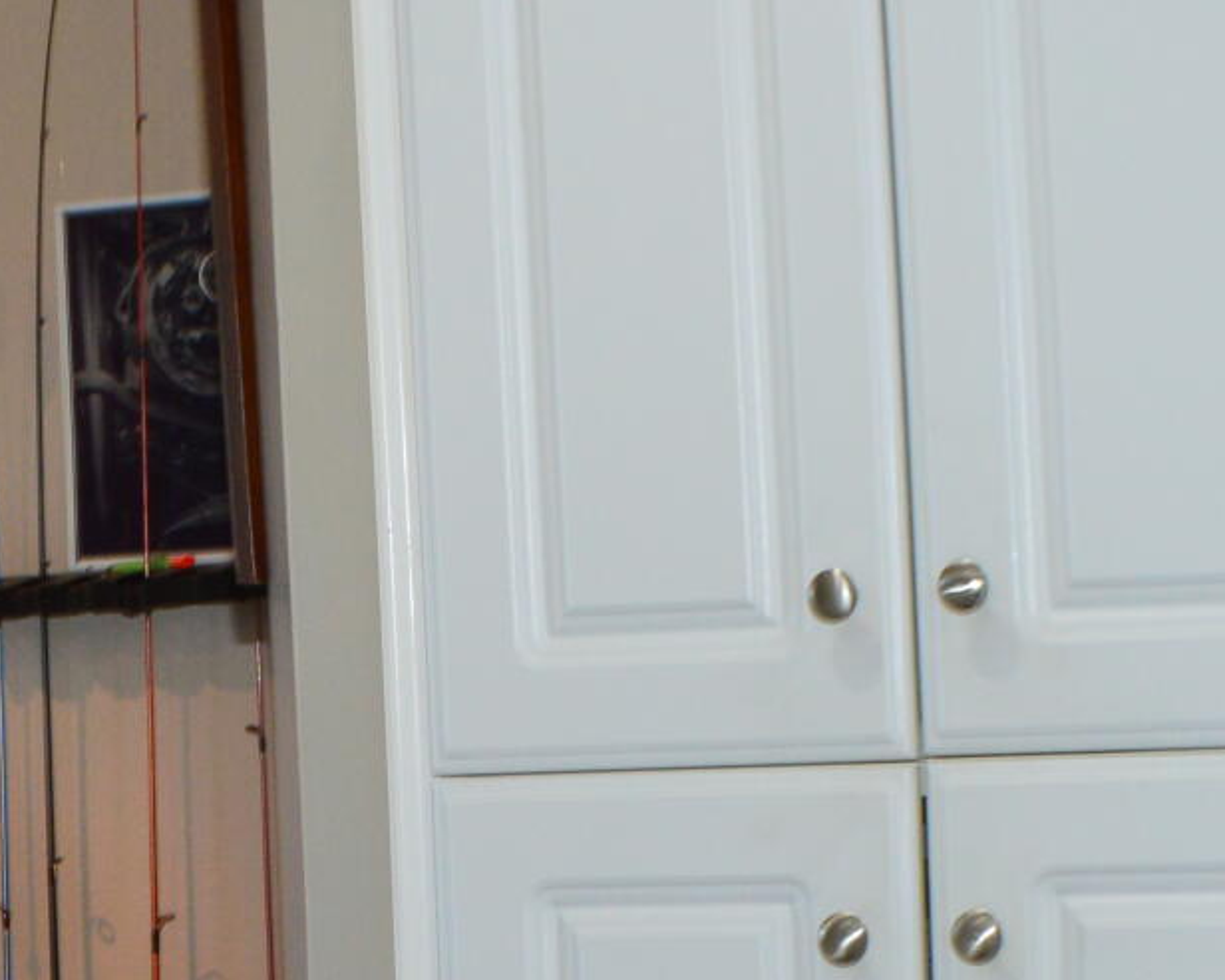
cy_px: 1040
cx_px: 78
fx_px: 6454
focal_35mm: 178
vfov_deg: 8.6
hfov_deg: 10.8
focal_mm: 26
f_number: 7.1
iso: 400
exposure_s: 1/40
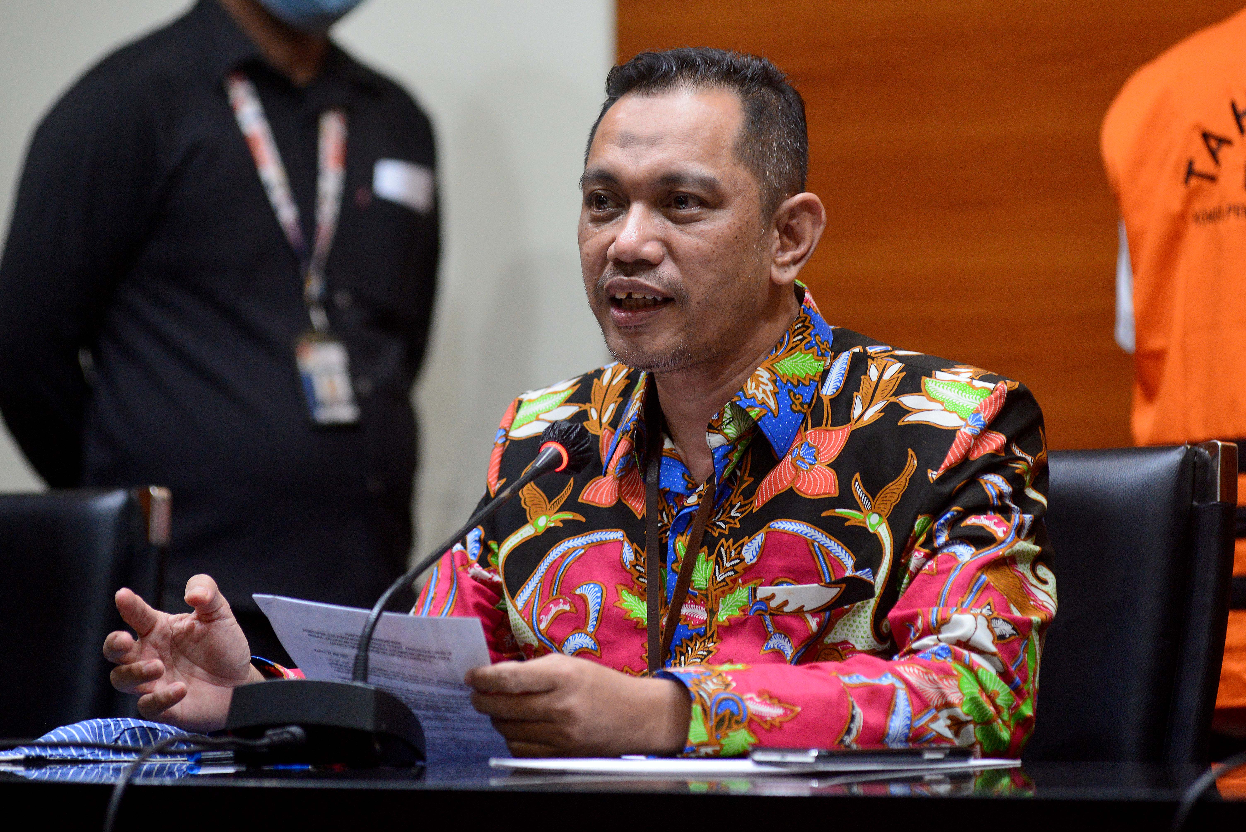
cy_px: 416
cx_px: 623
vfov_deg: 8.1
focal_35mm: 170
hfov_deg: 12.1
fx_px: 5886
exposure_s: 1/125
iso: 3200
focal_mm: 170
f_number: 3.5
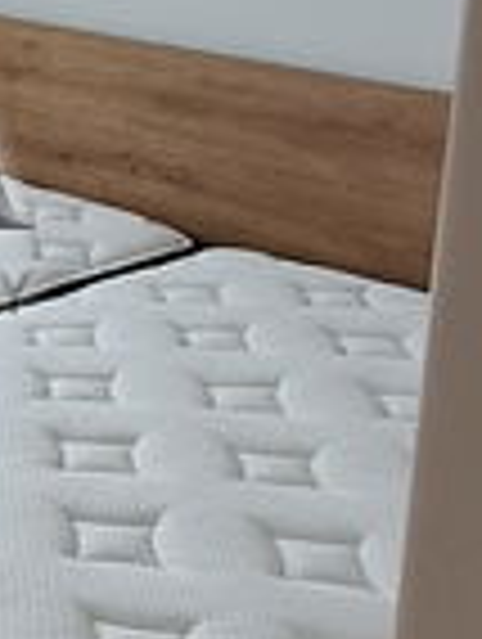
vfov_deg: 21.4
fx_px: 1666
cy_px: 108
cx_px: -608
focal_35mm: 90
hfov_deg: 13.1
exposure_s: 1/100
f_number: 2.2
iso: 80
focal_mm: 1.64
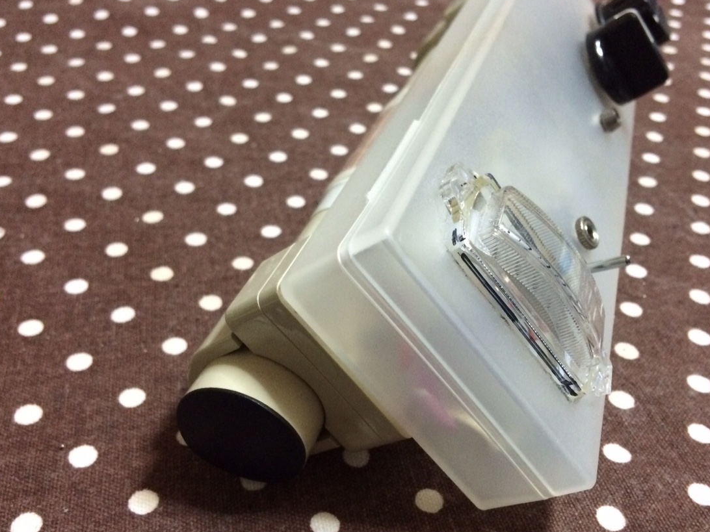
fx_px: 697
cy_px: 276
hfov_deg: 53.8
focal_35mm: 34
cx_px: 401
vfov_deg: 41.8
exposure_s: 1/20
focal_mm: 4.15
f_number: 2.2
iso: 320
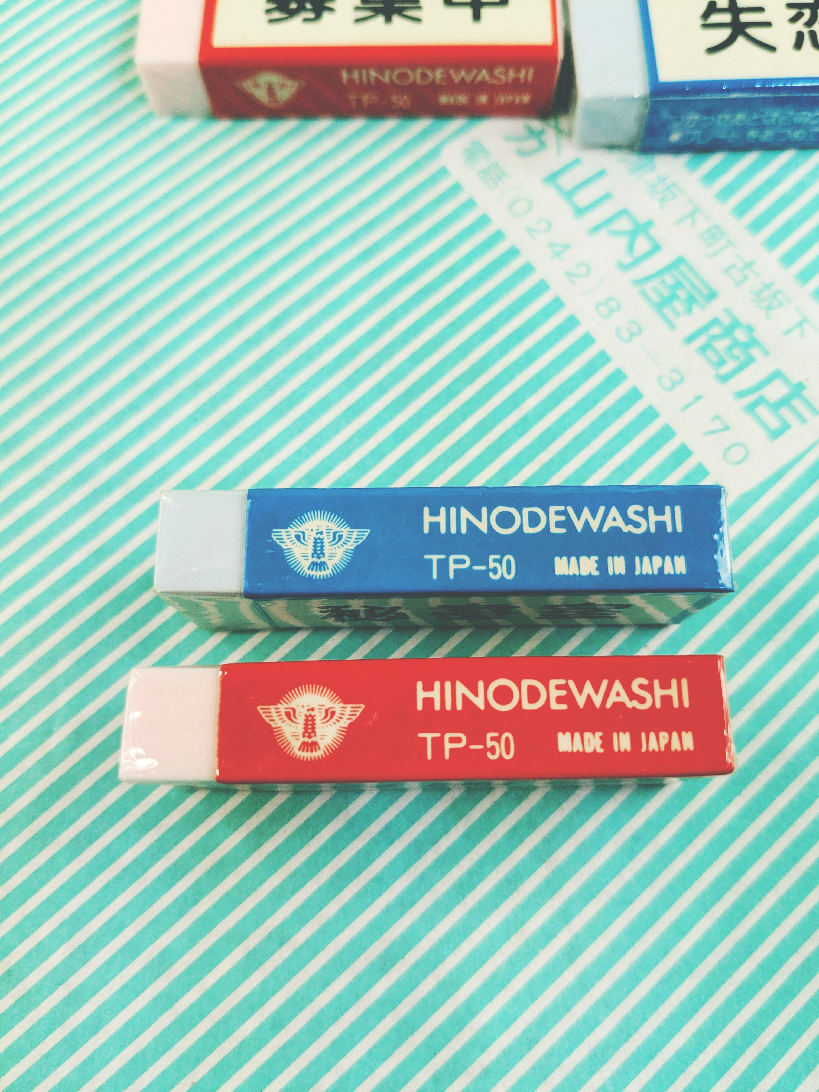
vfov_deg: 65.3
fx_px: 852
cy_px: 546
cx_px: 410
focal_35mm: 27
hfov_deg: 51.4
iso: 90
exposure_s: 1/211
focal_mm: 4.38
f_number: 1.73
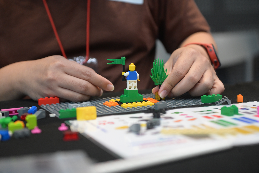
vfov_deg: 19.5
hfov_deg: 28.8
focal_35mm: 70
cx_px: 130
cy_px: 86
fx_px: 504
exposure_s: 1/125
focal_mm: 70
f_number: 3.5
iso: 2500
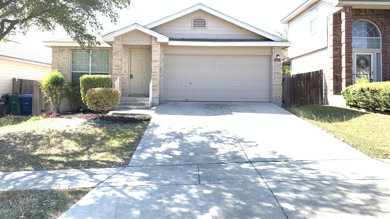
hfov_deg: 66.1
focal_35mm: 29
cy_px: 82
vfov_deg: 39.9
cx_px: 193
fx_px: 300
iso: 25
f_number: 1.8
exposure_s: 1/291
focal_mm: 4.25
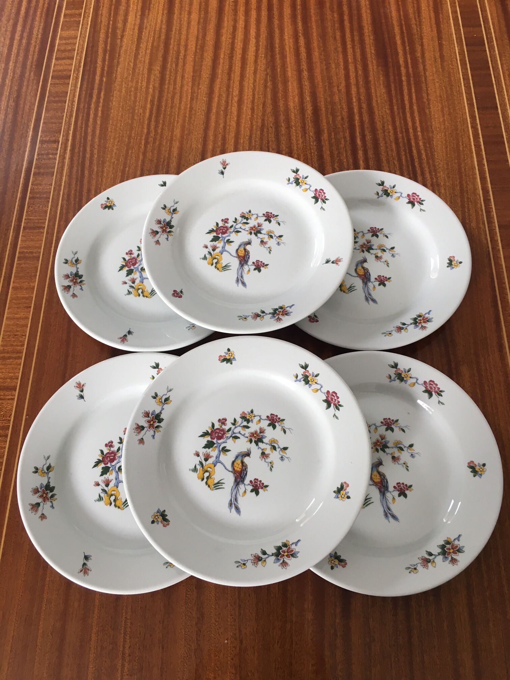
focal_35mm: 29
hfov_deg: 48.2
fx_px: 570
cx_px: 255
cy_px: 340
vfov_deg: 61.7
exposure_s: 1/33
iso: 64
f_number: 2.2
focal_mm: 4.15
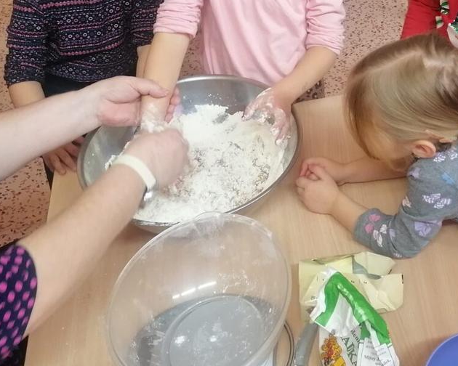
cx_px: 395
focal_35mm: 56
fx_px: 759
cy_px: 33
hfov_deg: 32.2
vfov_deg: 26.2
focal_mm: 4.75
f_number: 1.8
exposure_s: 1/33.3
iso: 250
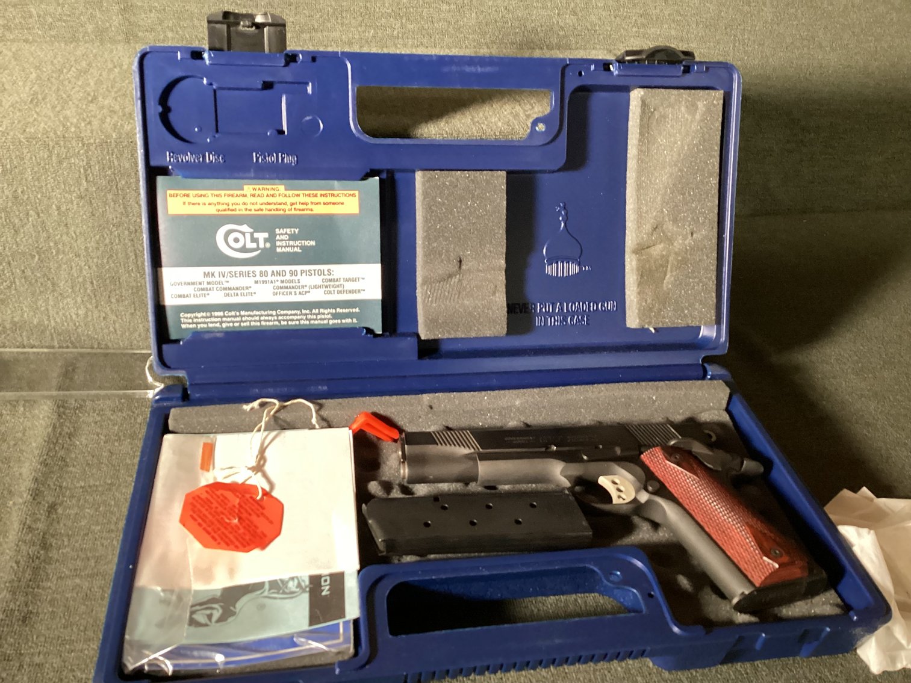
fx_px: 816
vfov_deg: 45.4
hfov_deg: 58.3
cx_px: 456
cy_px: 342
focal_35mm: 31
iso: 320
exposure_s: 1/25
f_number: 2.4
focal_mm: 3.3
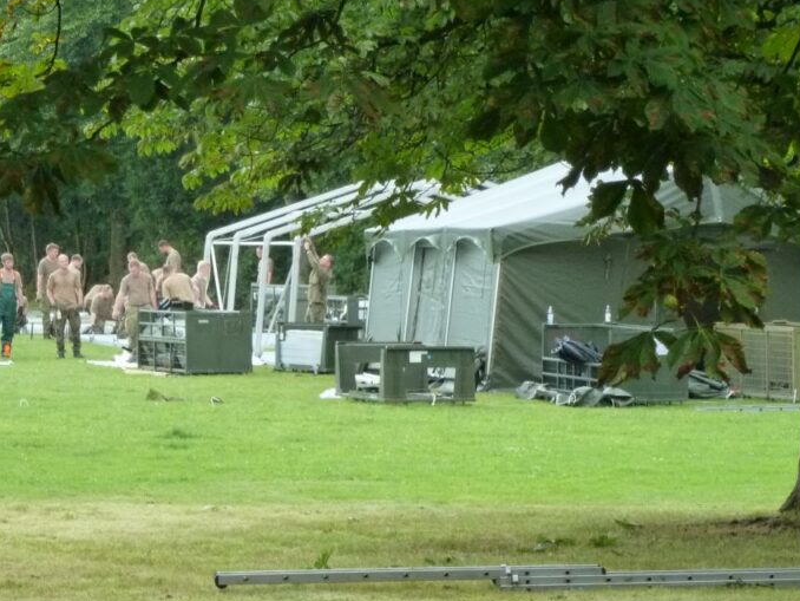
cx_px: 301
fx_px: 5410
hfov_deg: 8.5
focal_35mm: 234
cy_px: 378
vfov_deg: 6.4
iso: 400
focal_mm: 27.7
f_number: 5.3
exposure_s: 1/50
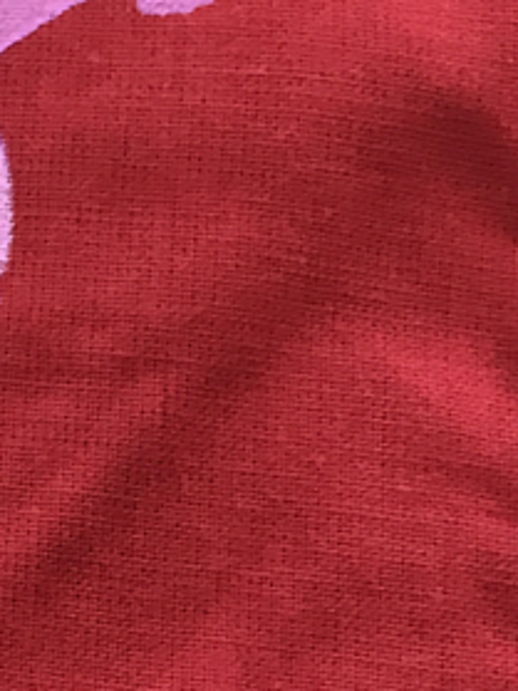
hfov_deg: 12.8
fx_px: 2137
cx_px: -359
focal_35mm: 107
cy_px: 571
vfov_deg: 18.2
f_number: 1.8
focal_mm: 3.99
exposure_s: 1/20
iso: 40
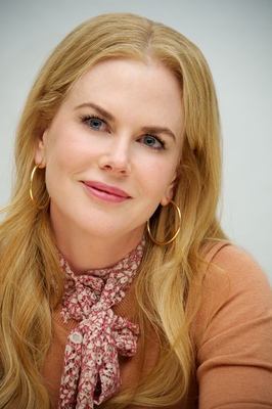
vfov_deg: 8.2
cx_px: 136
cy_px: 204
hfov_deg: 5.5
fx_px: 2838
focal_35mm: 250
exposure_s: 1/60
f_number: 5.6
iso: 500
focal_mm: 250
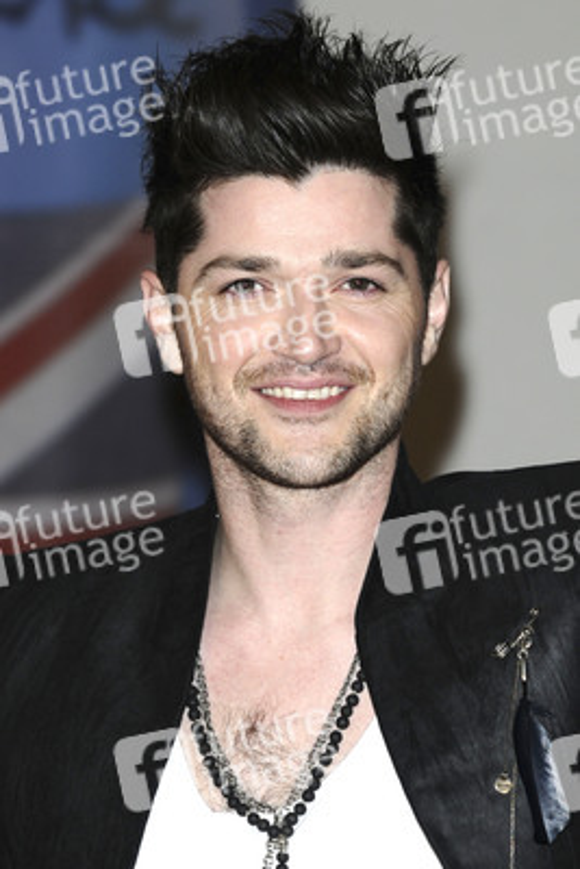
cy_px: 434
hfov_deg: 7.6
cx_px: 290
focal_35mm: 180
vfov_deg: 11.4
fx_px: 4346
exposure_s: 1/160
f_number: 4.5
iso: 320
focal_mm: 120
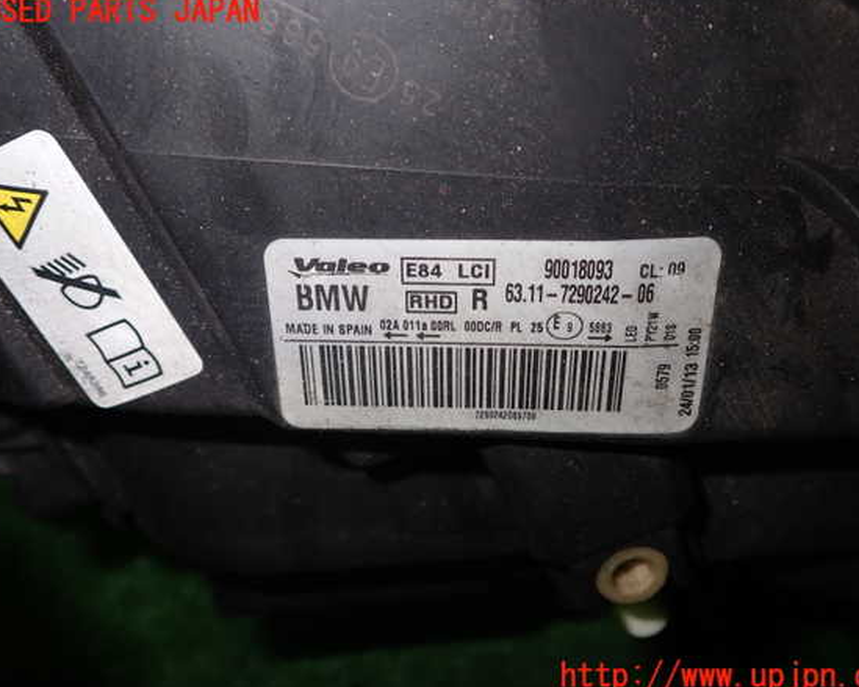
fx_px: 813
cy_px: 344
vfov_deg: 45.8
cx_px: 444
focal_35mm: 32
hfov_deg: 55.7
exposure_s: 1/30
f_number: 6.3
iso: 200
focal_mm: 5.4
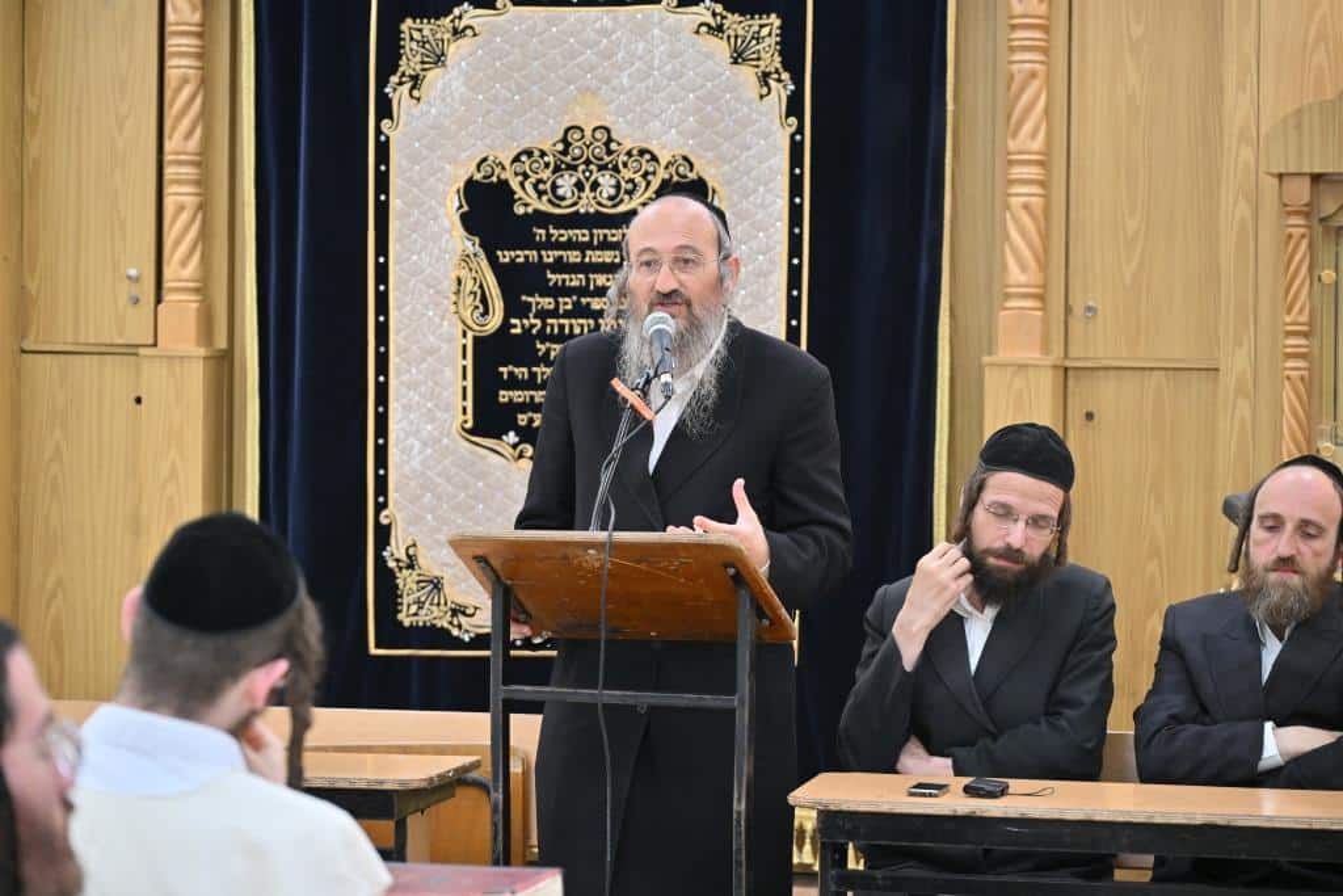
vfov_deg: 14.4
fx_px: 3544
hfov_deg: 21.5
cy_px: 448
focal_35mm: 95
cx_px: 672
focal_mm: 95
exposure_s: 1/200
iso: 800
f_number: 4
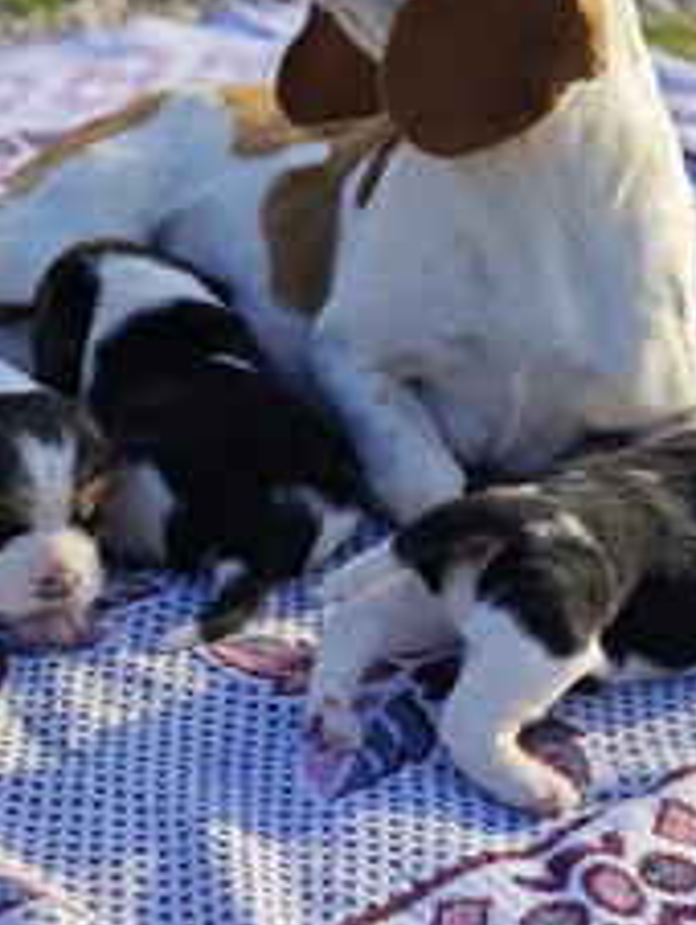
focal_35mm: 106
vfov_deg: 18.5
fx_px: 2836
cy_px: 307
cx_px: 282
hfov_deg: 14.0
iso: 50
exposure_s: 1/310
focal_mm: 9
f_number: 2
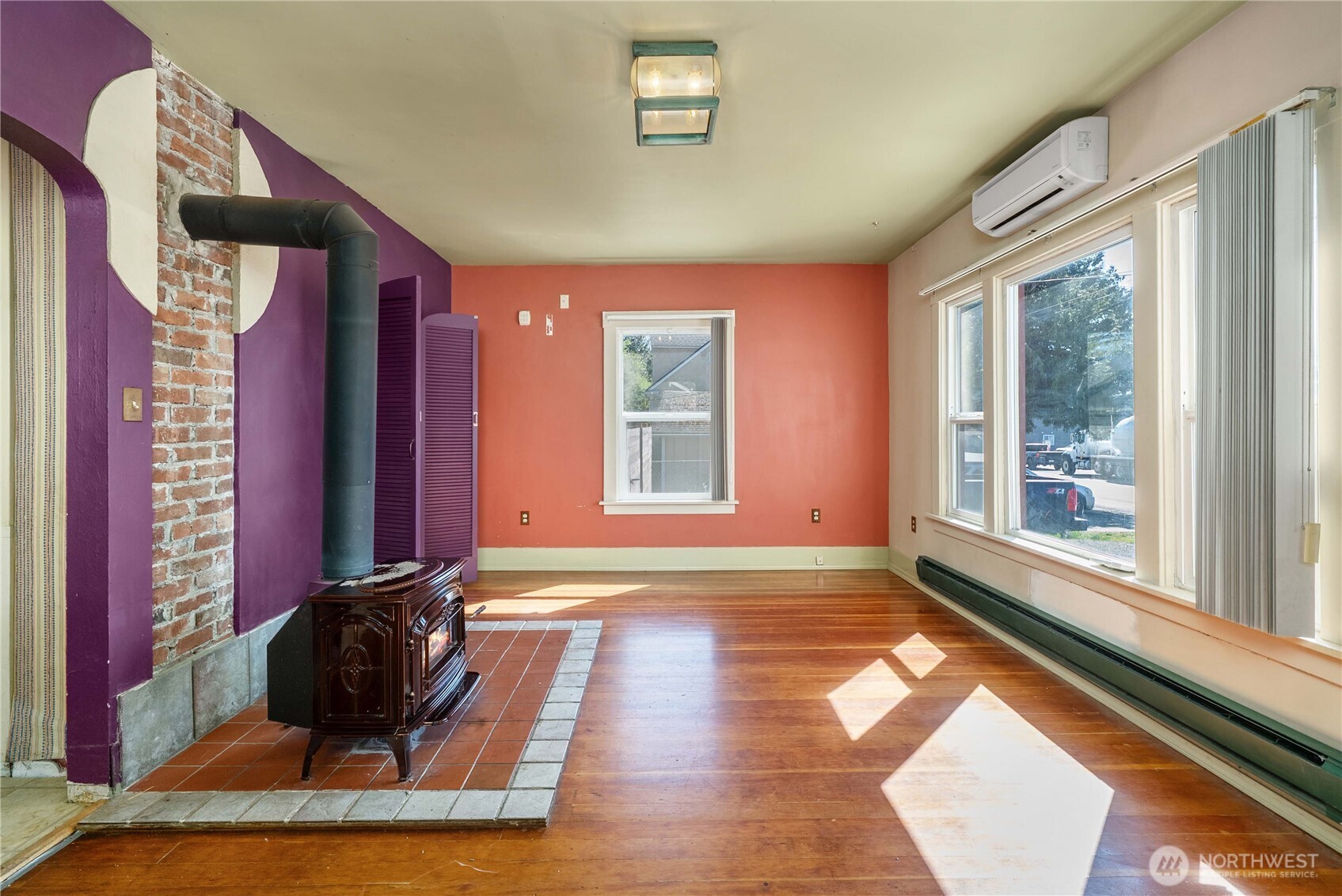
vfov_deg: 77.4
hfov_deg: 100.4
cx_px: 671
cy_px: 448
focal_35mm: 15
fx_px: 559
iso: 1600
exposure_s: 1/30
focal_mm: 15
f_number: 6.3
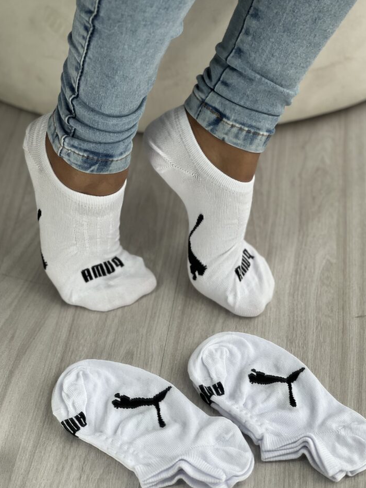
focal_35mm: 84
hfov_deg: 17.6
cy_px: 254
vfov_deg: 23.3
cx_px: 189
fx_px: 1184
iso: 64
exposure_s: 1/121
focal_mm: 9
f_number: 2.8
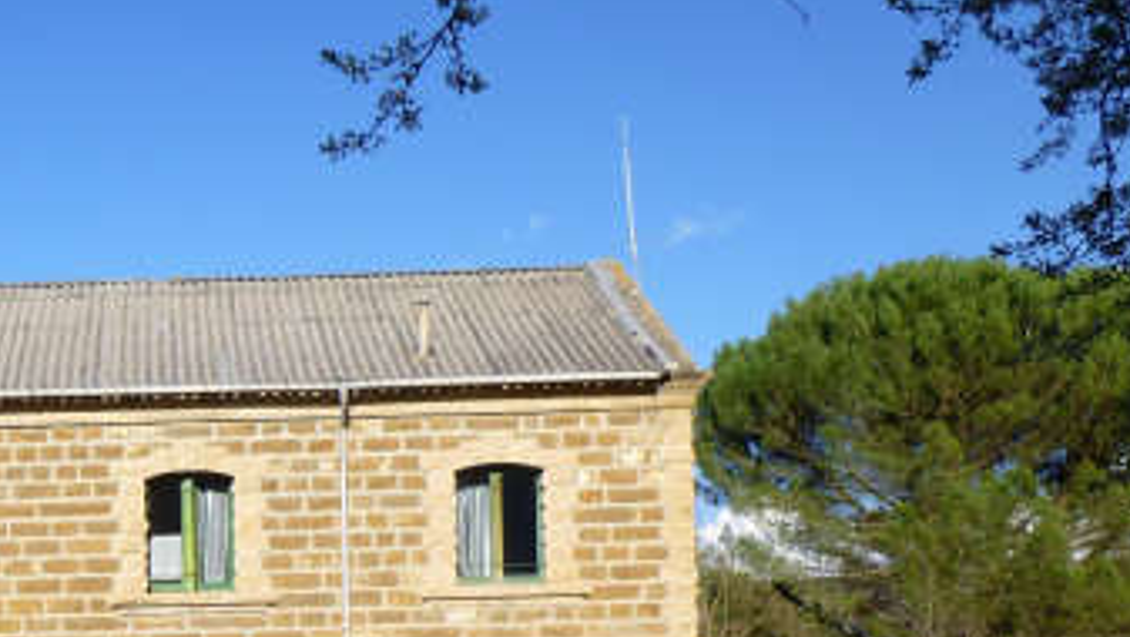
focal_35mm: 62
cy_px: 764
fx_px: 1859
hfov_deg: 31.5
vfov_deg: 18.4
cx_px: 20
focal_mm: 4.5
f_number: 3.1
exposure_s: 1/800
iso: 100
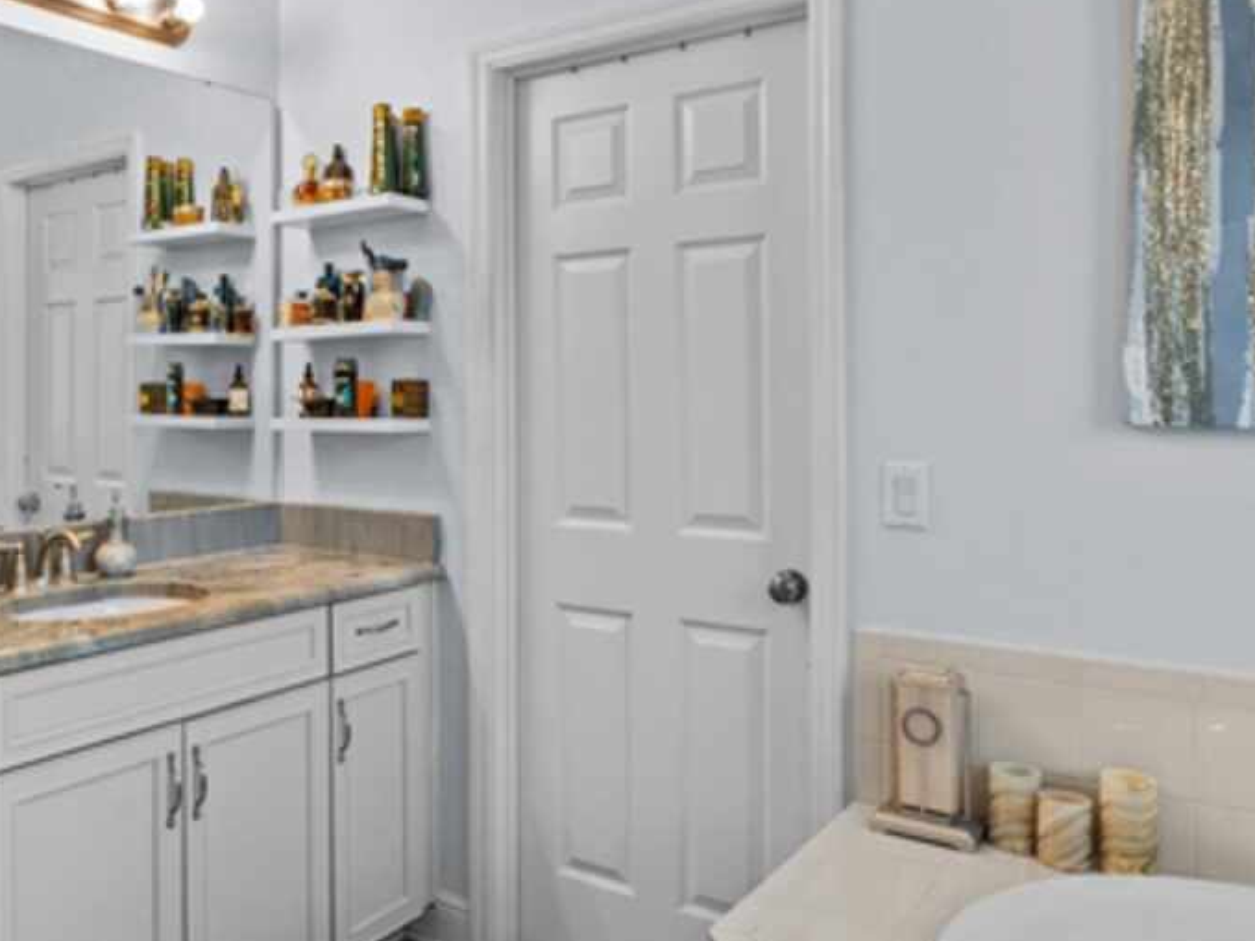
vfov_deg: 48.2
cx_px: 433
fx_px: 1051
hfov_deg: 60.4
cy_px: 440
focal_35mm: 29
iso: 100
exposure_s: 1/3
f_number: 9
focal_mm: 16
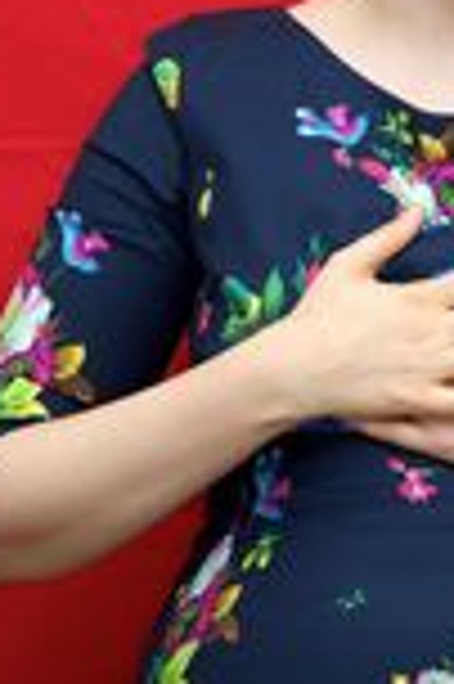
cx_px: 535
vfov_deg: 6.3
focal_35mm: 328
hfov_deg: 4.2
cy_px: 333
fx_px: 6218
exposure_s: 1/60
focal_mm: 125
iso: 640
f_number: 5.6
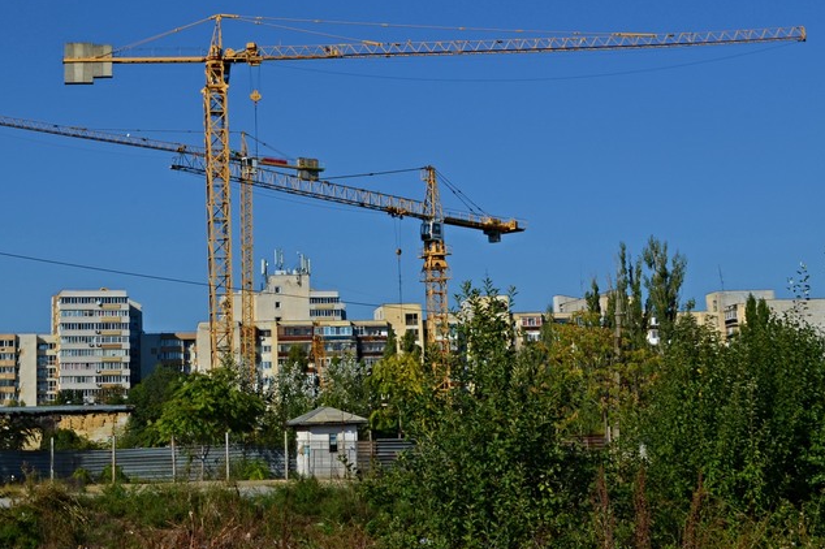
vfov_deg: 25.5
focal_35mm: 53
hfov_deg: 37.4
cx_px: 328
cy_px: 226
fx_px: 1214
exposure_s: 1/125
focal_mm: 28
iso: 100
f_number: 16
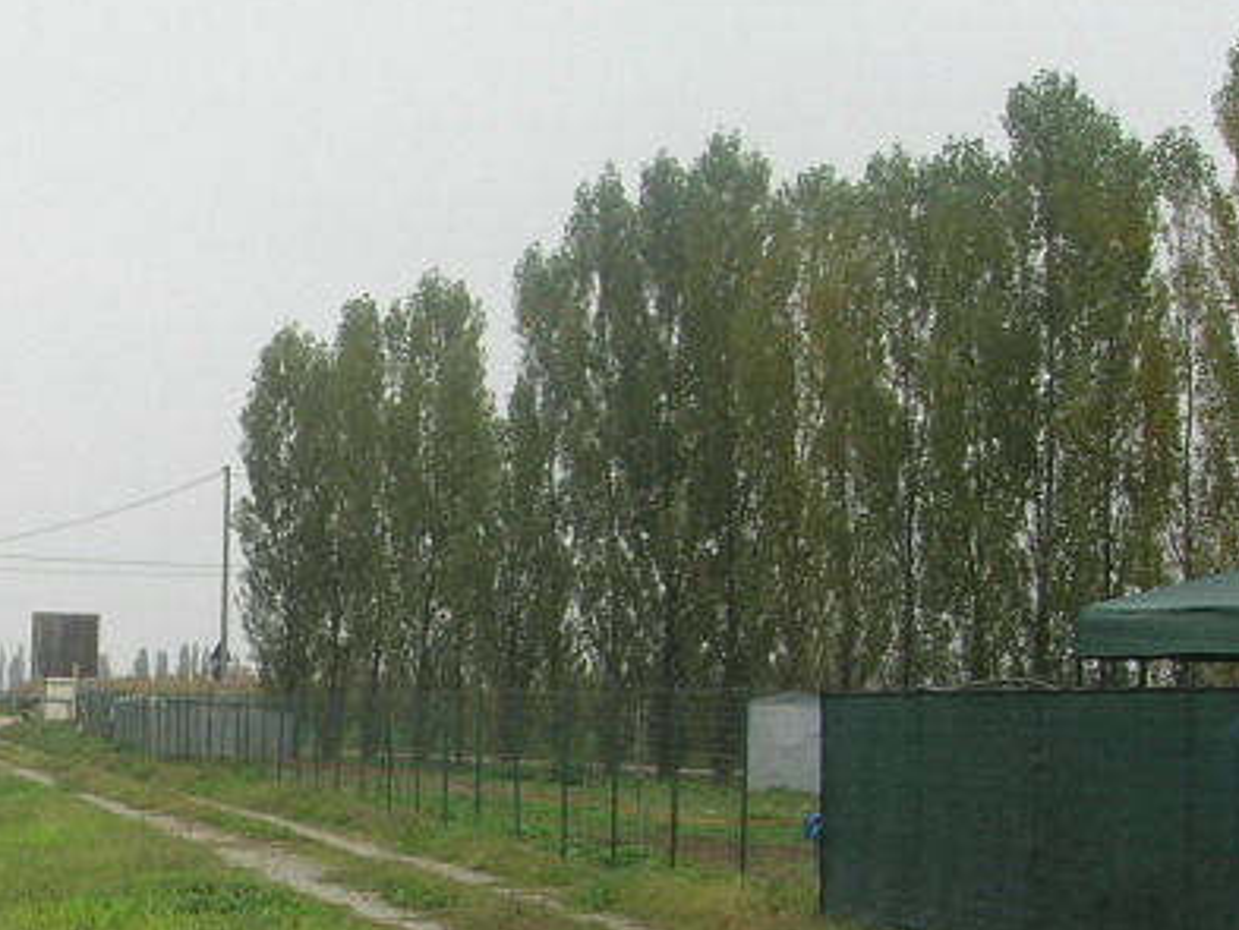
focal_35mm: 99
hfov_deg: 18.5
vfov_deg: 14.8
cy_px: 788
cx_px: -334
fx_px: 3545
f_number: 4.8
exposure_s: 1/122
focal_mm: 7.8
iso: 64
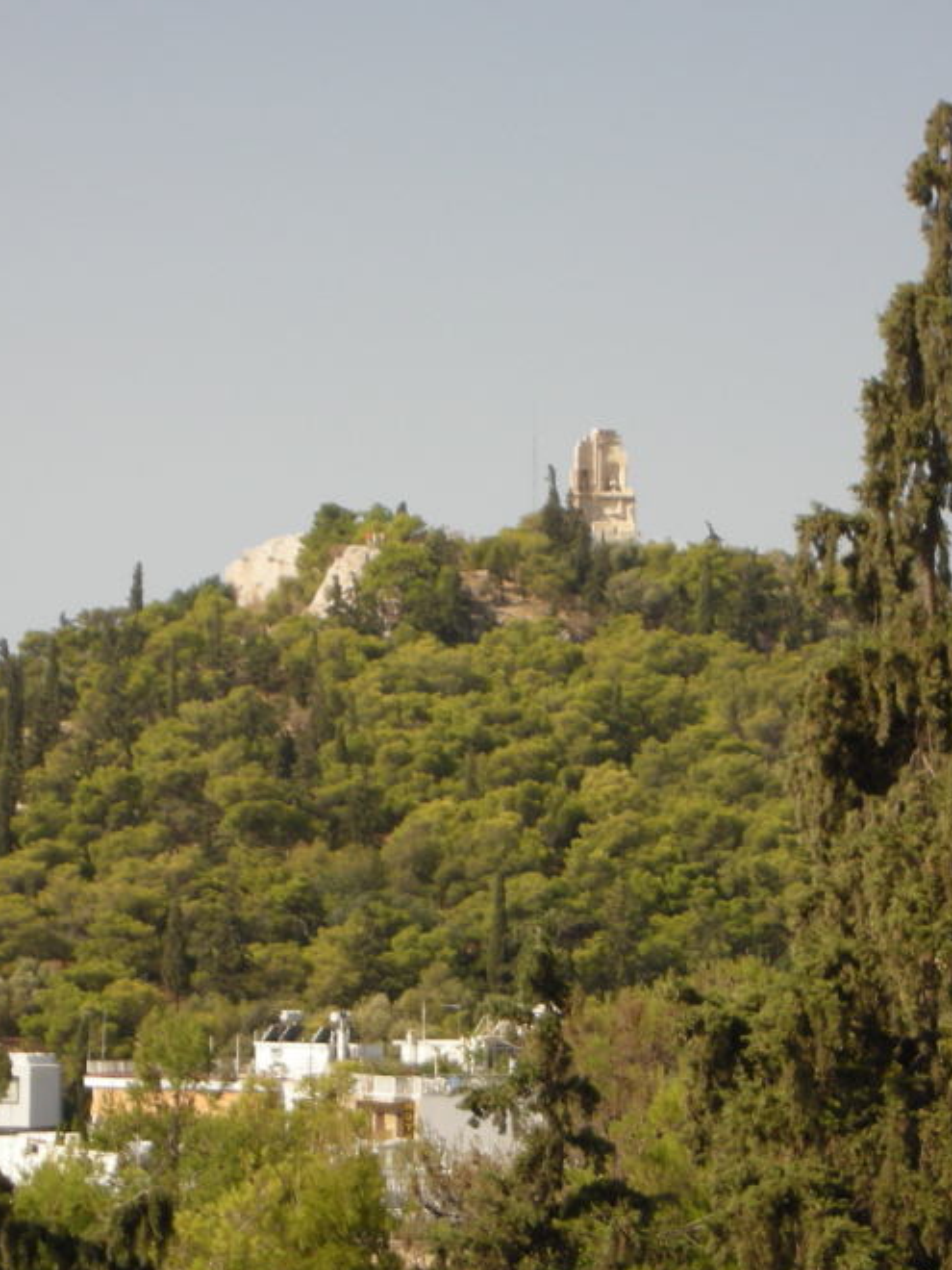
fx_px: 5977
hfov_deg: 9.1
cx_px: 440
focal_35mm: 163
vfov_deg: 12.1
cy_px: 616
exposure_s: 1/238
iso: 50
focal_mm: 17.4
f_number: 5.4
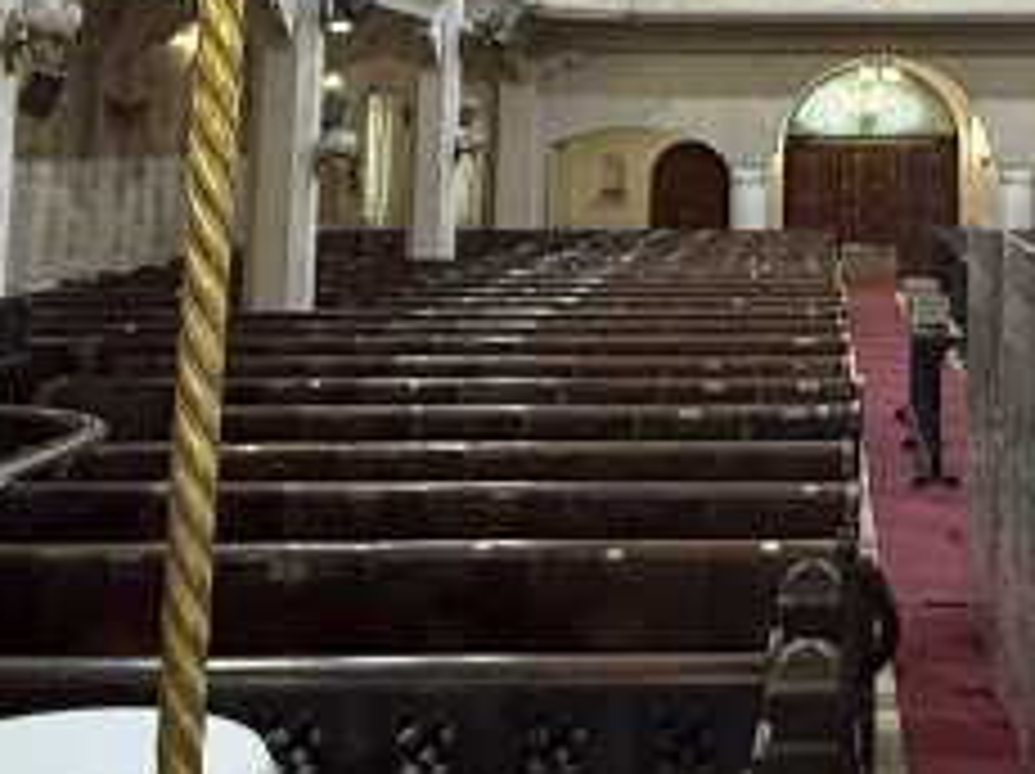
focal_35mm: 61
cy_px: -104
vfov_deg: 22.5
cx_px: 914
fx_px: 1822
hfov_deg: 30.4
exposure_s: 1/50
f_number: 2.2
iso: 250
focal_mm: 2.22
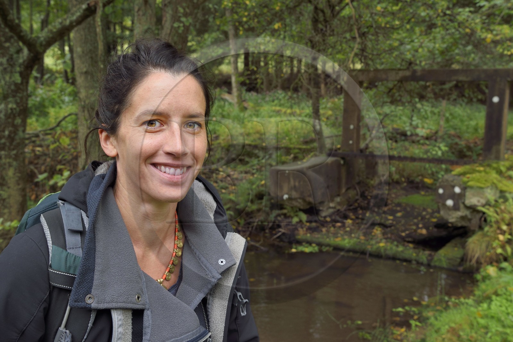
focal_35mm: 36
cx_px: 256
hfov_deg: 53.1
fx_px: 513
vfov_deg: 36.9
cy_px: 171
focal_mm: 36
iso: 800
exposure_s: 1/60
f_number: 9
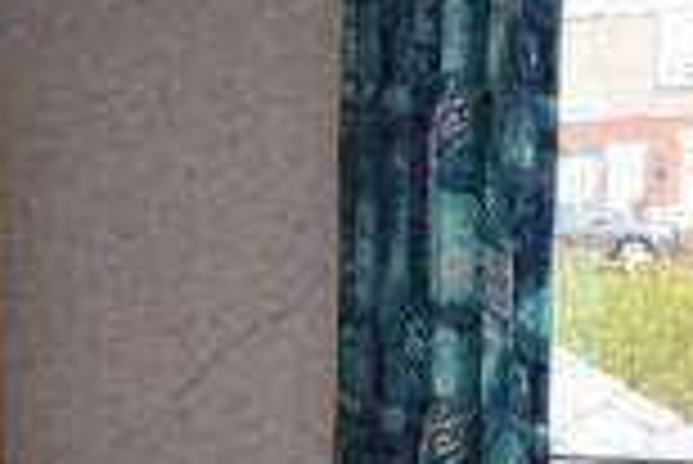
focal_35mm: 83
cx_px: 70
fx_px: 1602
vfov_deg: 15.8
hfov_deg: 23.8
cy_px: 570
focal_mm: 13
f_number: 4.8
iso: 800
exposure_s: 1/100
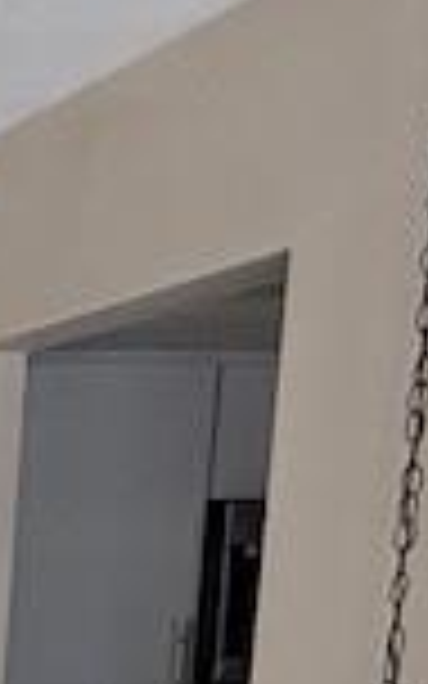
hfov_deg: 9.9
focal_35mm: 100
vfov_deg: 19.4
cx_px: -856
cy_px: 860
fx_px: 1866
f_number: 2.2
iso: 100
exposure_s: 1/99
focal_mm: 2.22
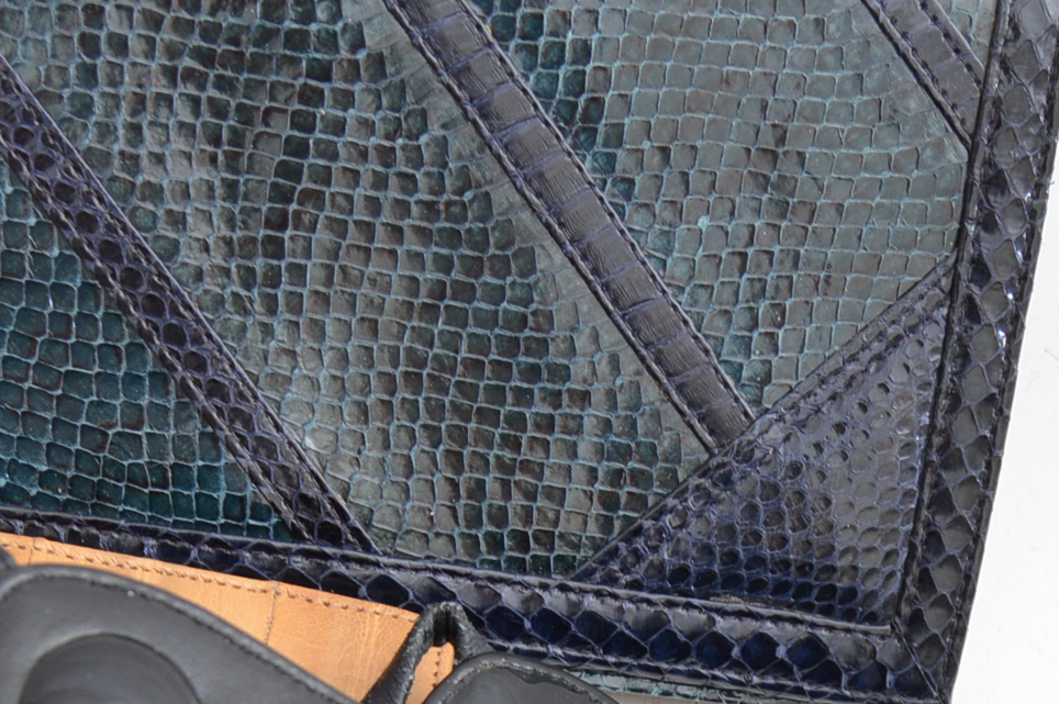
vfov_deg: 12.6
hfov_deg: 19.8
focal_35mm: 103
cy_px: 1038
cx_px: 501
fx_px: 3027
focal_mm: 22
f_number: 5
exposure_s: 1/200
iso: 200
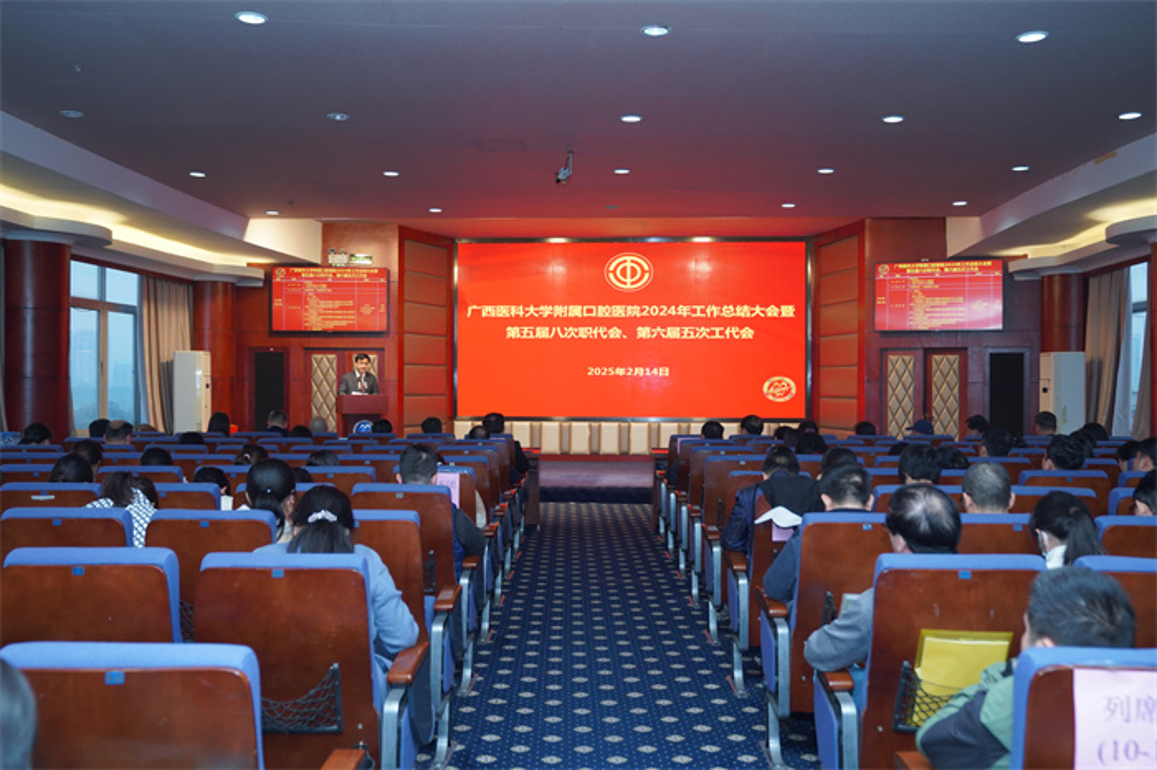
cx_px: 578
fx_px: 1028
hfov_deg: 58.7
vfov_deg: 41.1
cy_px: 385
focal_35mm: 32
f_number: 4
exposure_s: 1/100
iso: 1000
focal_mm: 32
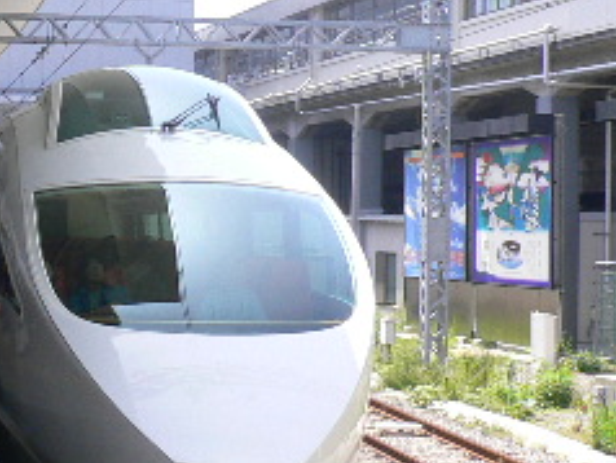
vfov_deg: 15.7
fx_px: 1674
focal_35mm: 94
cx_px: -122
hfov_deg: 19.6
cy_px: 158
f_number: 5.6
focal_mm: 5.8
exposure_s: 1/100
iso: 80
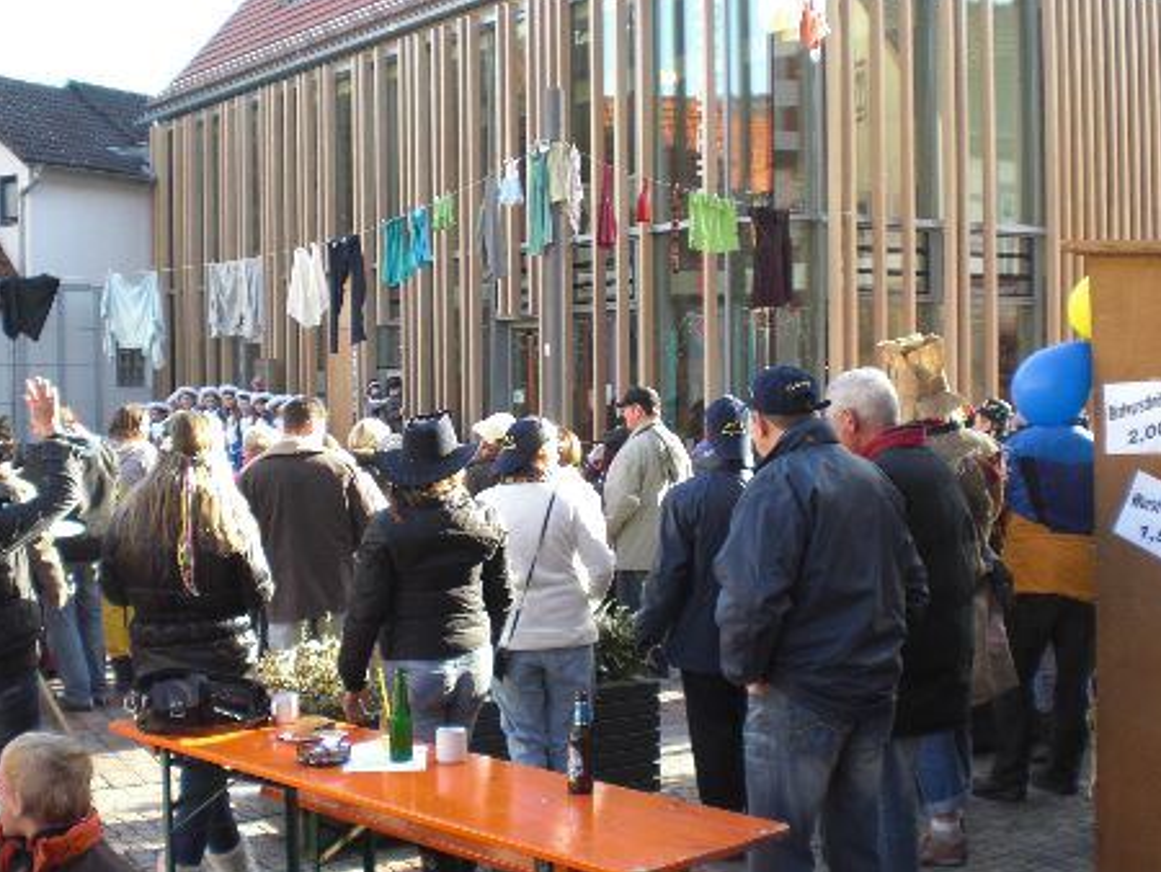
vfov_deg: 32.2
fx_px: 1510
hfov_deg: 42.0
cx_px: 548
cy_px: 421
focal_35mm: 45
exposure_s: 1/100
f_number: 3.1
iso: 64
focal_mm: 6.3
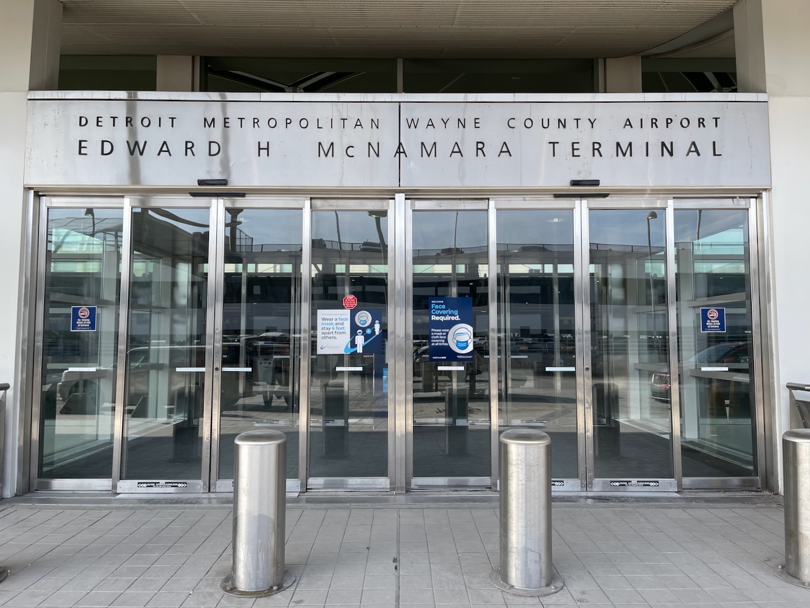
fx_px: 608
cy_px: 304
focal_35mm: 26
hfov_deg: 67.3
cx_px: 405
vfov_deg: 53.1
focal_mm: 5.1
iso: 32
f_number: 1.6
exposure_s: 1/1109
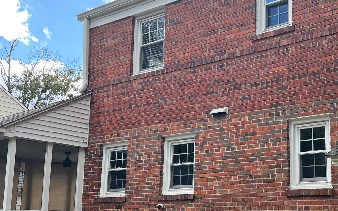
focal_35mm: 54
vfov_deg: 23.9
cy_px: 136
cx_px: 238
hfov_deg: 36.9
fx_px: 497
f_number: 1.5
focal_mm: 5.7
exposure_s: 1/909
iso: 50
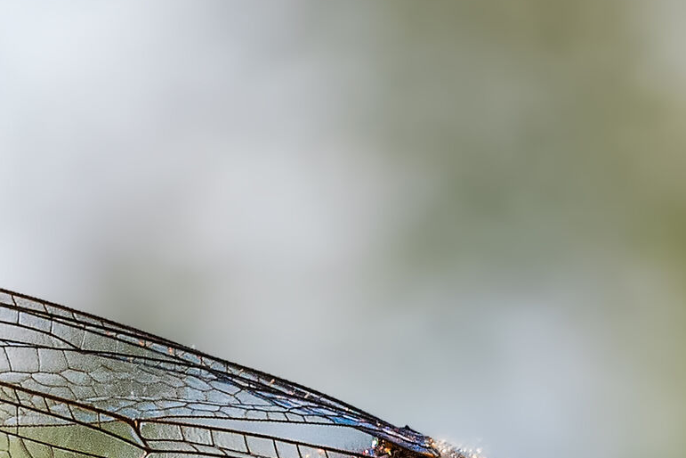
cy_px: 650
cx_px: 341
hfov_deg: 4.2
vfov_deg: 2.8
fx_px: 9347
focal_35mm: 491
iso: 1800
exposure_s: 1/320
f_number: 29
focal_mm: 105
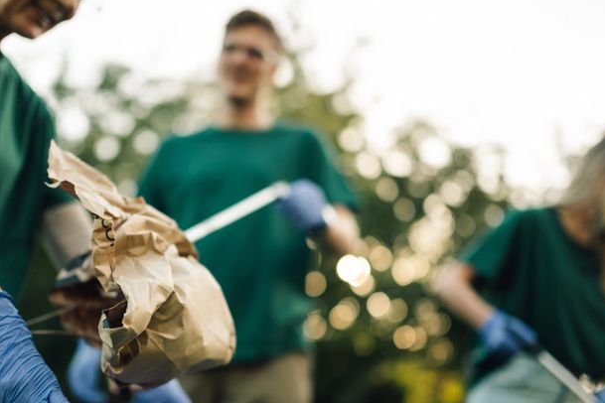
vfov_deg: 29.1
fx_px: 773
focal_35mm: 46
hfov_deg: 42.6
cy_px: 263
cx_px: 253
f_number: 1.4
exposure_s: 1/1000
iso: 125
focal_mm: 35
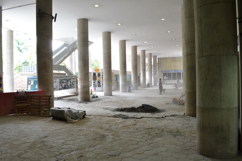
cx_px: 121
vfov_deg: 47.9
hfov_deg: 67.4
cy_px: 80
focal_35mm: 27
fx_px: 182
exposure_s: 1/20
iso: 800
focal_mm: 18
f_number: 9
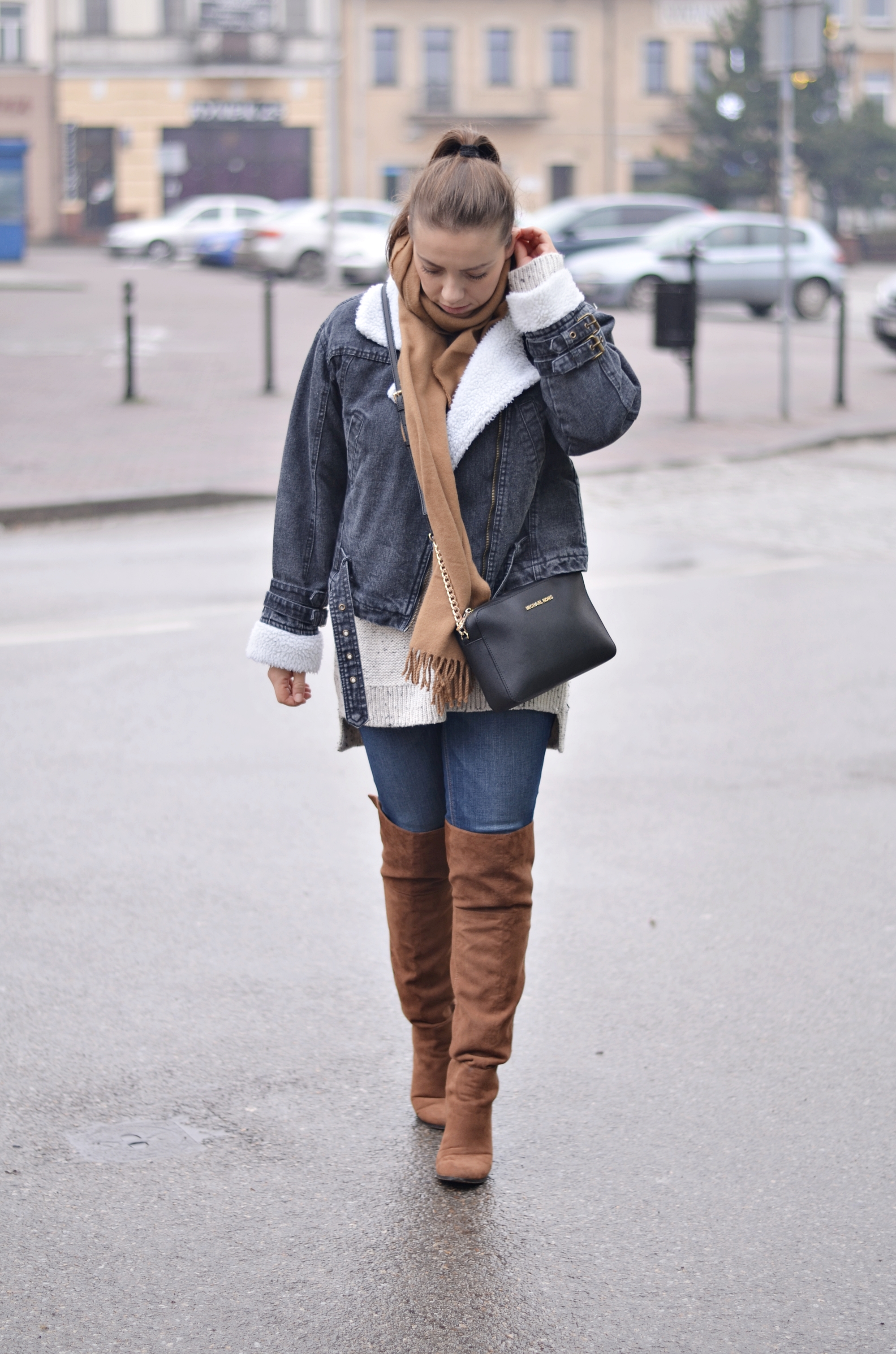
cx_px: 448
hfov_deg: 18.1
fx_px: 2813
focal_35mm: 75
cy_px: 677
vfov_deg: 27.0
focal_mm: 50
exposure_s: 1/160
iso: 100
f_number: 1.8
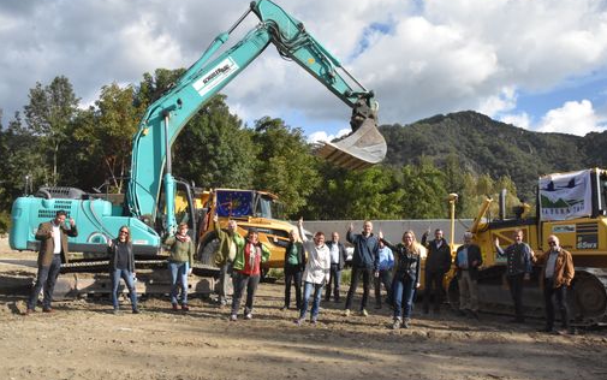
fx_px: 513
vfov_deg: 40.6
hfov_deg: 61.2
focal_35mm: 31
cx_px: 305
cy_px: 188
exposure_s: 1/1000
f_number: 16
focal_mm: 20
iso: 2500
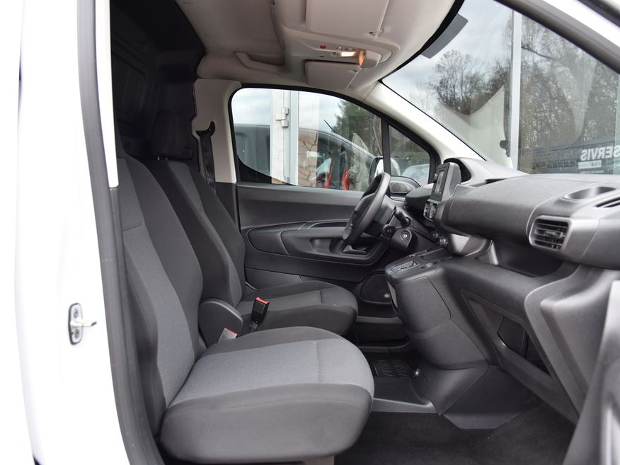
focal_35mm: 27
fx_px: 484
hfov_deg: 65.3
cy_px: 228
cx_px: 305
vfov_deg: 51.4
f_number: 4.5
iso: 500
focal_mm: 24
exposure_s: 1/80
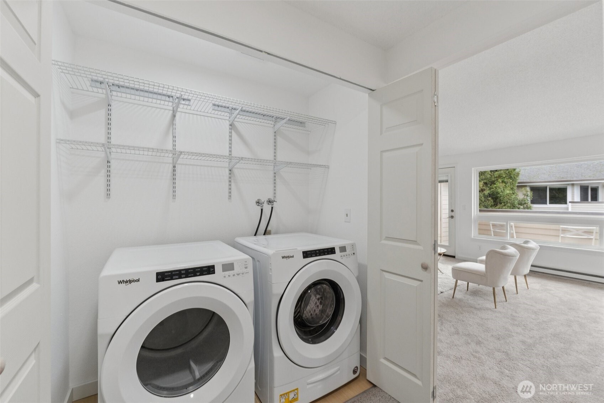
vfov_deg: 77.3
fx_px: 252
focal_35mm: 15
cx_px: 302
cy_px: 202
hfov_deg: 100.4
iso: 250
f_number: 9
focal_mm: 10
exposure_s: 1/10
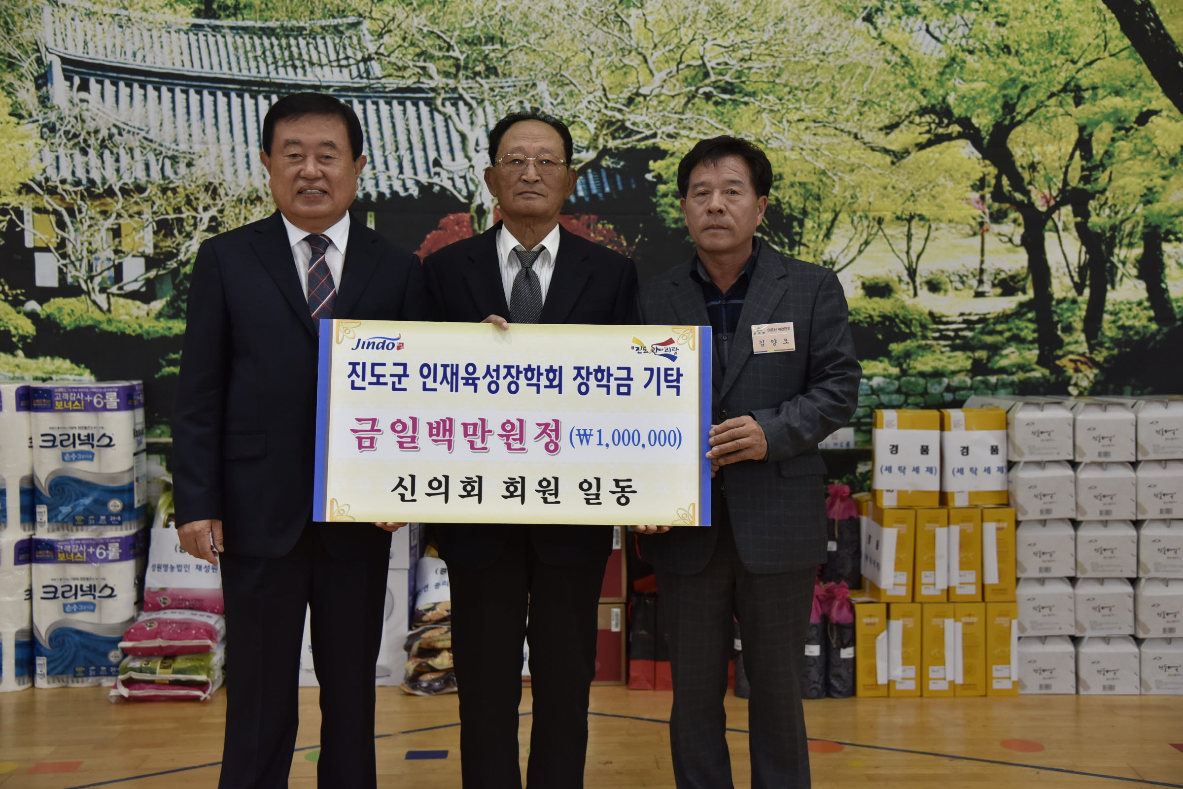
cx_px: 592
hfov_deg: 48.5
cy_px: 394
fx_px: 1315
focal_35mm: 40
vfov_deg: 33.4
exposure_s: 1/125
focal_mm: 40
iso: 800
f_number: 4
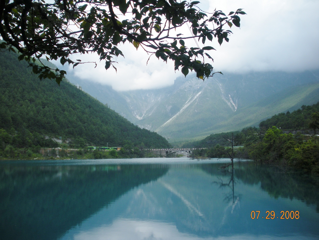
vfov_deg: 39.7
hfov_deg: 51.4
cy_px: 120
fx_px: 332
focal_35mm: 36
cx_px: 160
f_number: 3.5
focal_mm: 6.3
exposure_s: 1/794
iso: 64
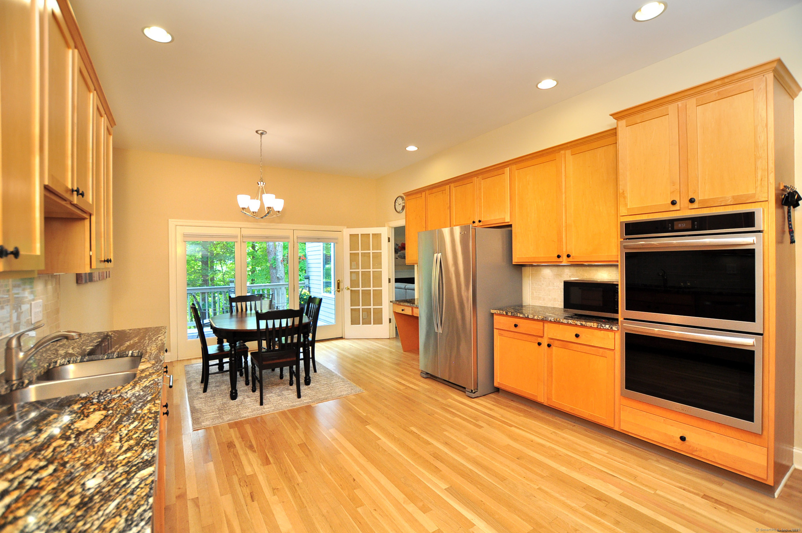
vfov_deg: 77.2
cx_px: 401
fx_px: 334
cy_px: 266
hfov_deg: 100.5
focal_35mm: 15
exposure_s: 1/125
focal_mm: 10
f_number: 4
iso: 500
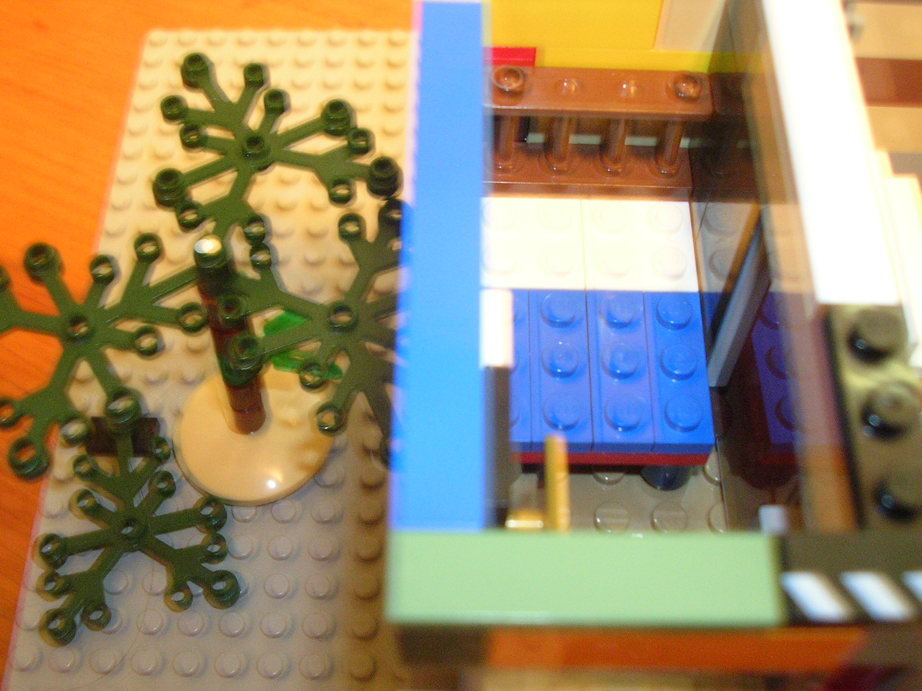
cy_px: 346
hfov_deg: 43.9
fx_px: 1145
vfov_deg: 33.6
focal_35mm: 43
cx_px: 461
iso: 200
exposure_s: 1/1.1
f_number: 3
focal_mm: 6.6
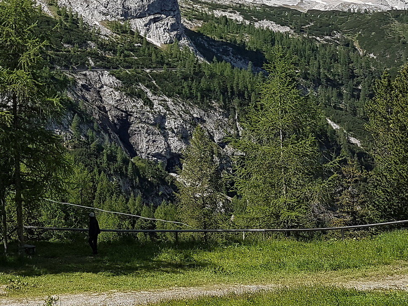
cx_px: 104
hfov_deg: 29.8
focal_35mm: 64
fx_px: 754
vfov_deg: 22.0
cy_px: -7
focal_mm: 4.2
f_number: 1.7
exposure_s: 1/2160
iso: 40
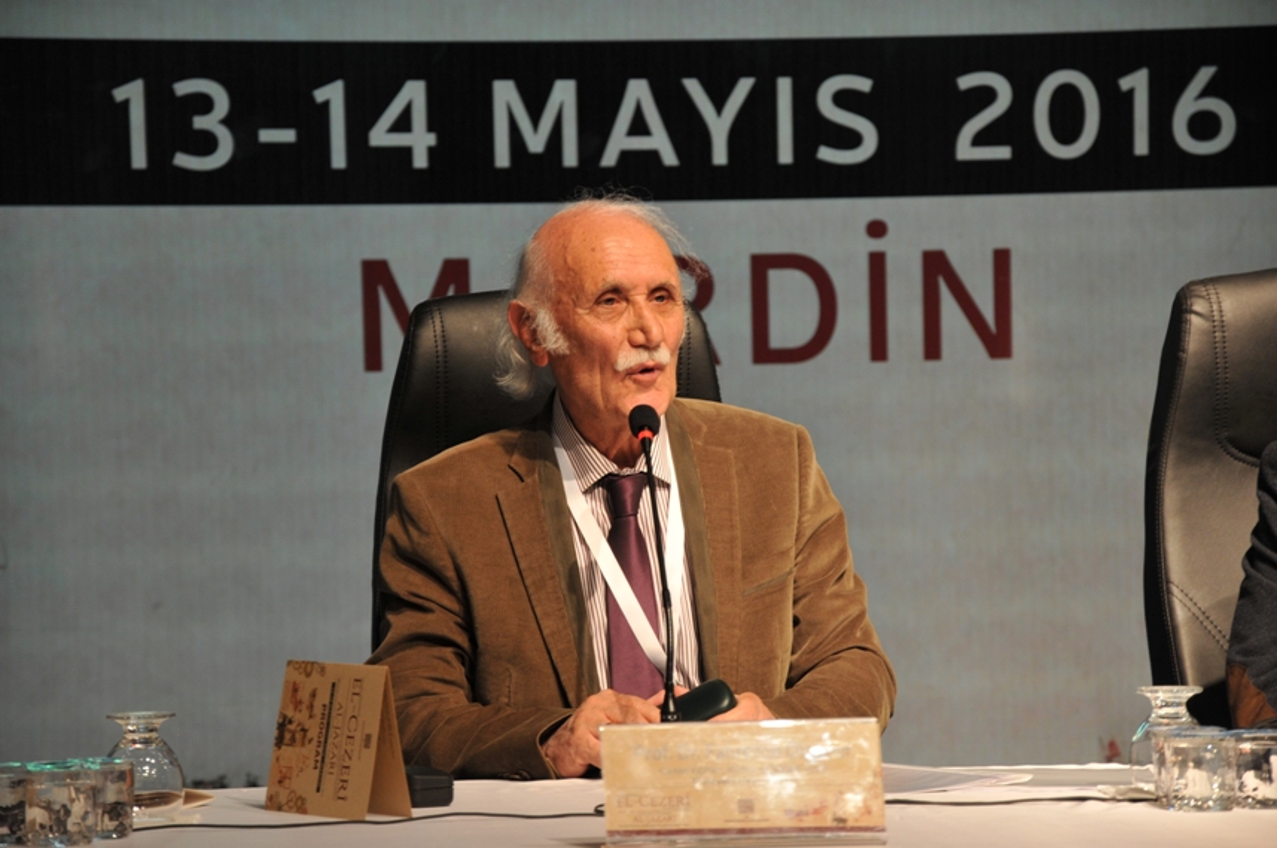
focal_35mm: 158
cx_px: 638
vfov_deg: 8.7
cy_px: 424
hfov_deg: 13.1
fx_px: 5580
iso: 400
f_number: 5.6
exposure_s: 1/25
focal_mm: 105
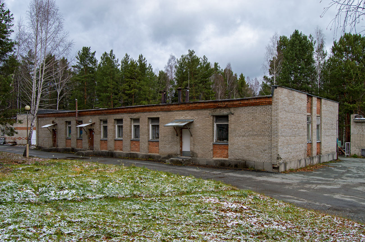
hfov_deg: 67.4
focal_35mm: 27
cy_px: 121
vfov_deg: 47.8
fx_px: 273
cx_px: 182
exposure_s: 1/200
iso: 110
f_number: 7.1
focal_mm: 18
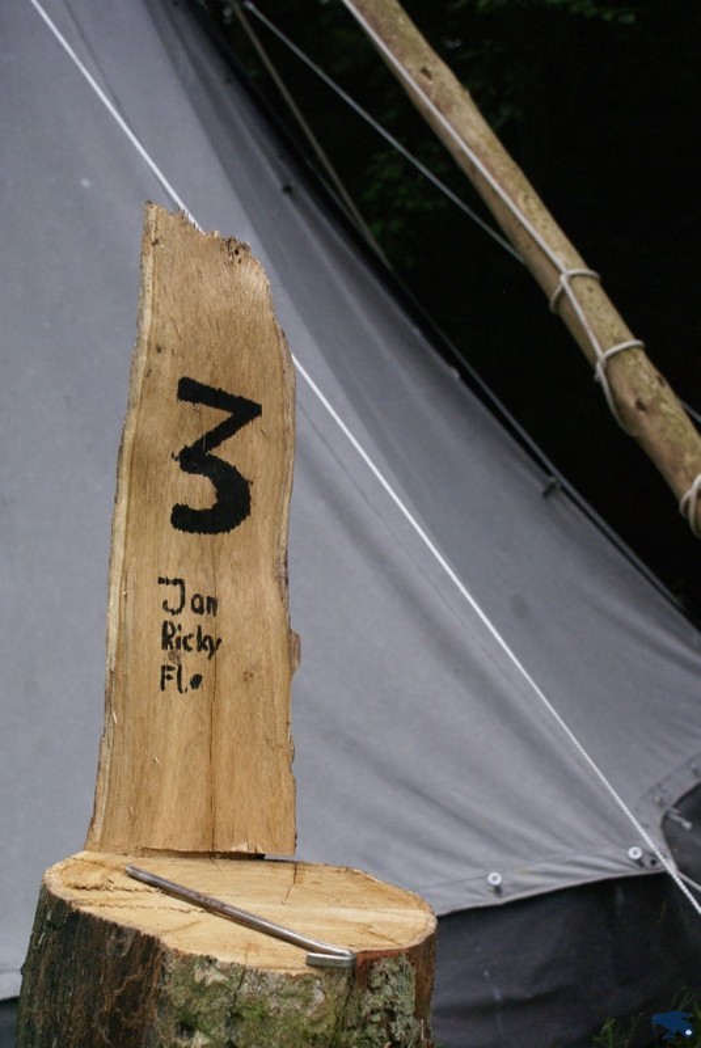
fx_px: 1749
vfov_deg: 33.4
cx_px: 350
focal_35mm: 60
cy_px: 524
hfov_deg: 22.7
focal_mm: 40
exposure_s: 1/1250
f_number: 5.6
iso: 400
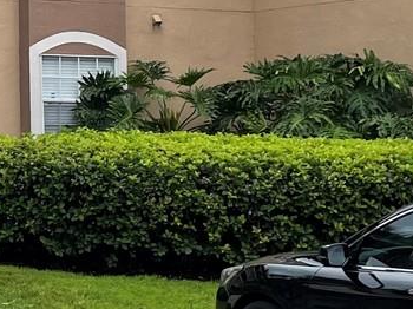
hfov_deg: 15.4
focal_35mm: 119
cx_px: -184
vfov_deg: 12.1
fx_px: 1419
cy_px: -68
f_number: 1.6
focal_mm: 4.2
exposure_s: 1/703
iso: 32
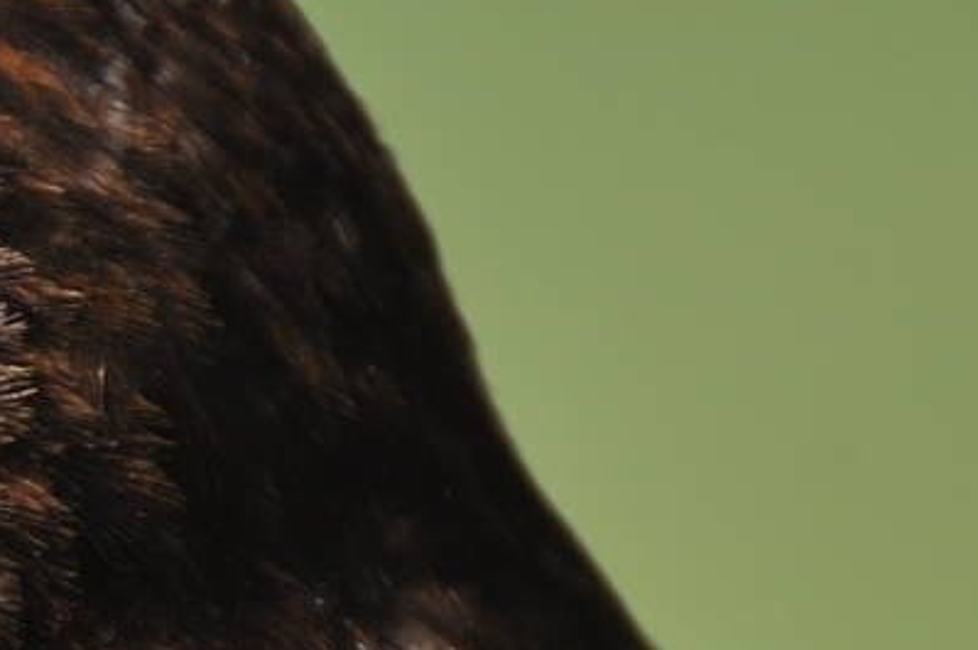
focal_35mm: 1803
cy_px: 139
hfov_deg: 1.1
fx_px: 48921
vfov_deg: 0.8
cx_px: -794
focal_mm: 300
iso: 220
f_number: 5.6
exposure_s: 1/500
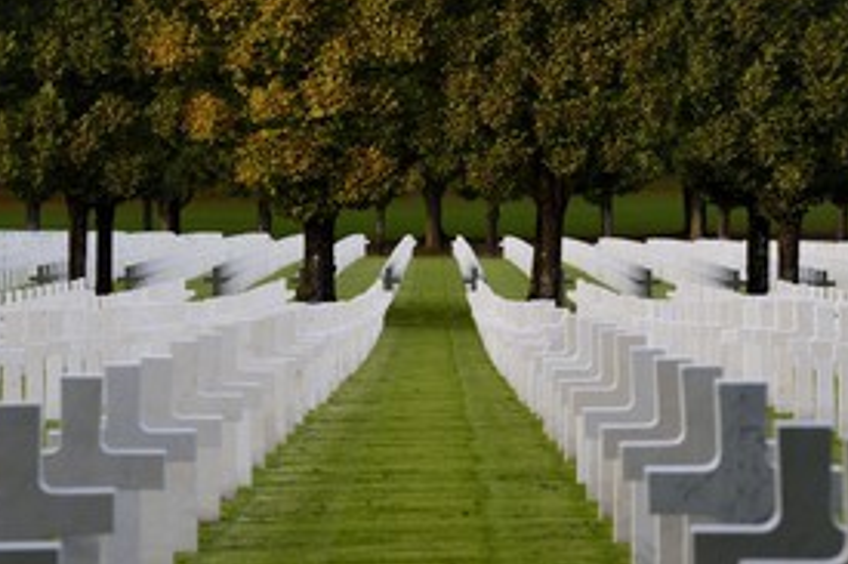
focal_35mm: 306
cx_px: 401
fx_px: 7203
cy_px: 136
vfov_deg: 4.5
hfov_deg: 6.7
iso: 400
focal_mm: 200
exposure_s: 1/125
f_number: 10
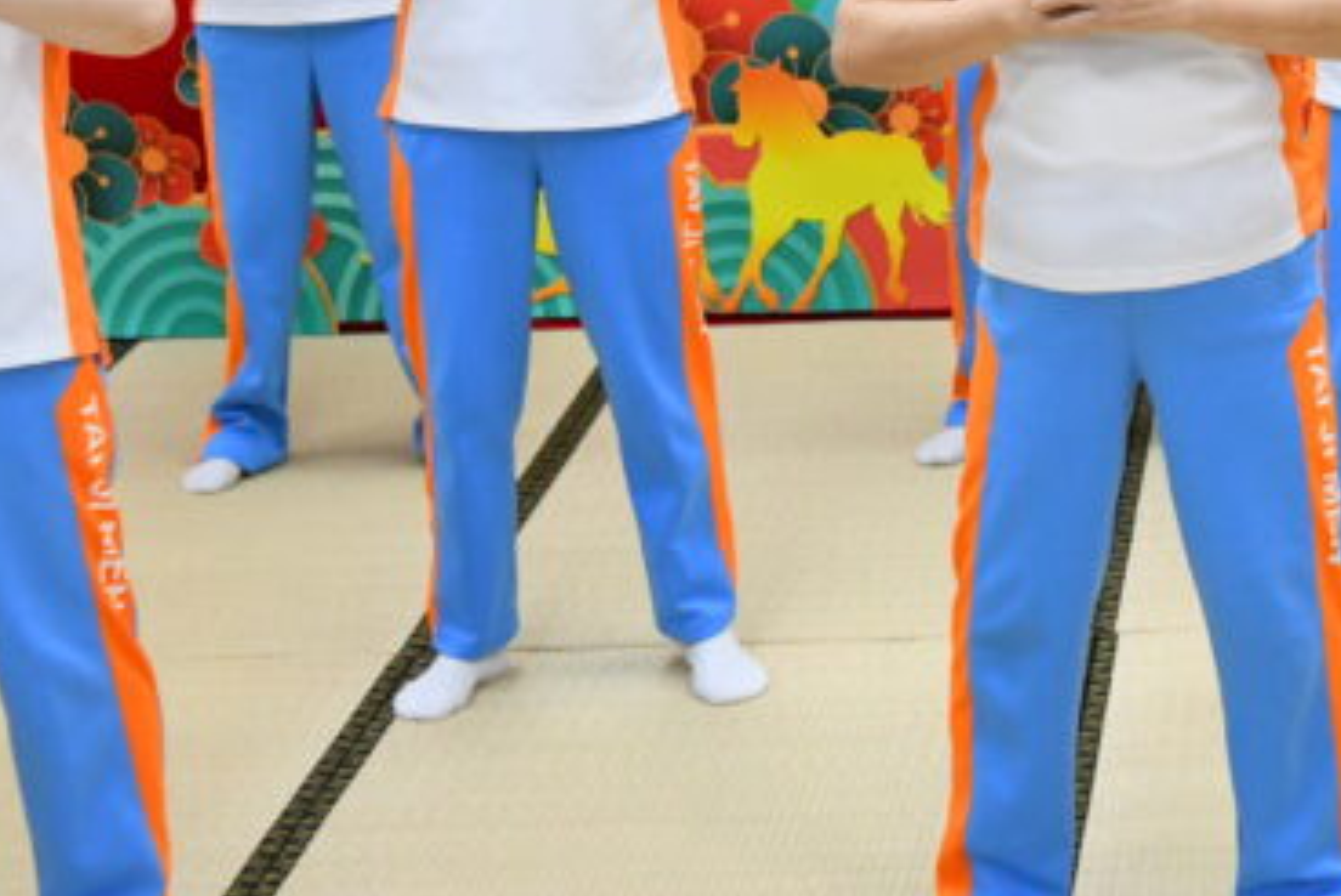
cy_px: -91
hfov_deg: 17.5
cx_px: 1352
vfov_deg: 11.9
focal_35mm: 114
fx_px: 4250
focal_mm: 35
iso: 3200
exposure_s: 1/640
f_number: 4
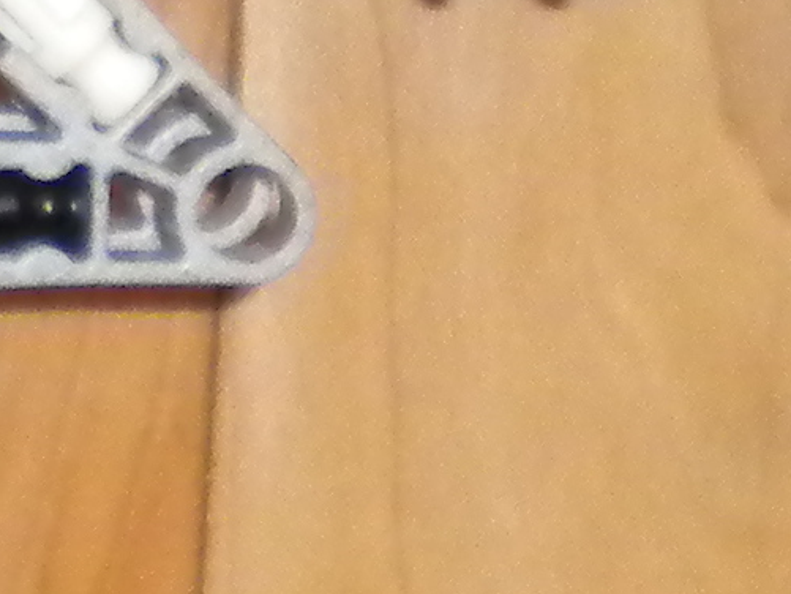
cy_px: -460
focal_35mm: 255
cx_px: -876
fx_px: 5828
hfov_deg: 7.4
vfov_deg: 5.7
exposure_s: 1/30
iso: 400
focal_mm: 6.3
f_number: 3.1
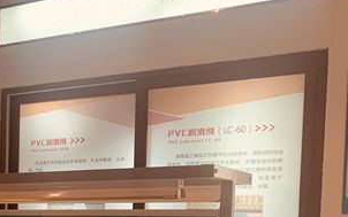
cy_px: 281
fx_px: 693
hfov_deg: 26.0
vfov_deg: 16.9
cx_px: -39
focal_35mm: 73
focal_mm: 4.25
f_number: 1.8
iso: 125
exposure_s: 1/50
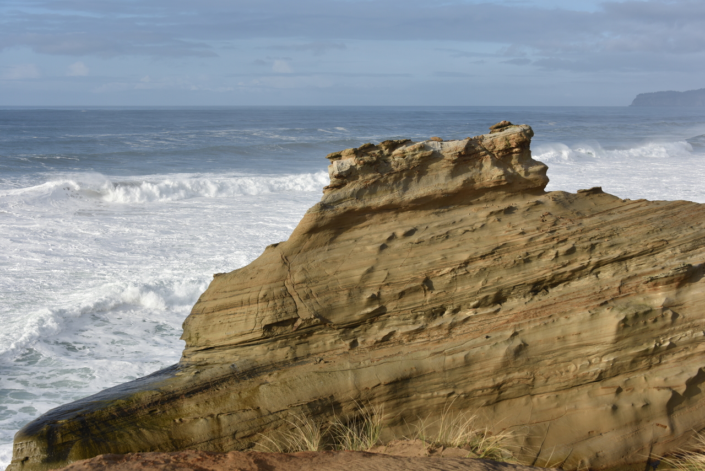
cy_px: 236
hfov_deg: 35.6
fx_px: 1097
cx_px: 352
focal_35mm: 56
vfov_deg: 24.2
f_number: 9
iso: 100
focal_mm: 56
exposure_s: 1/320
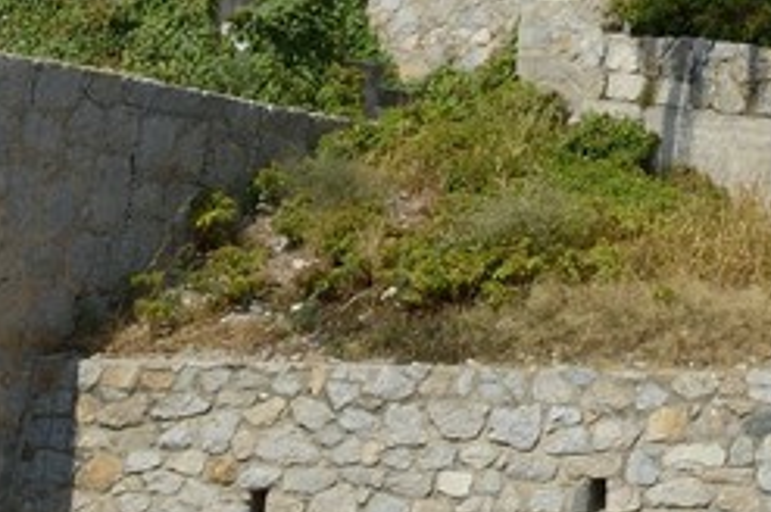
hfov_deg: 9.6
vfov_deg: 6.3
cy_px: -1040
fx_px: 4299
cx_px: 1470
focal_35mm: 201
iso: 200
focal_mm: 31
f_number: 16
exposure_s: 1/200
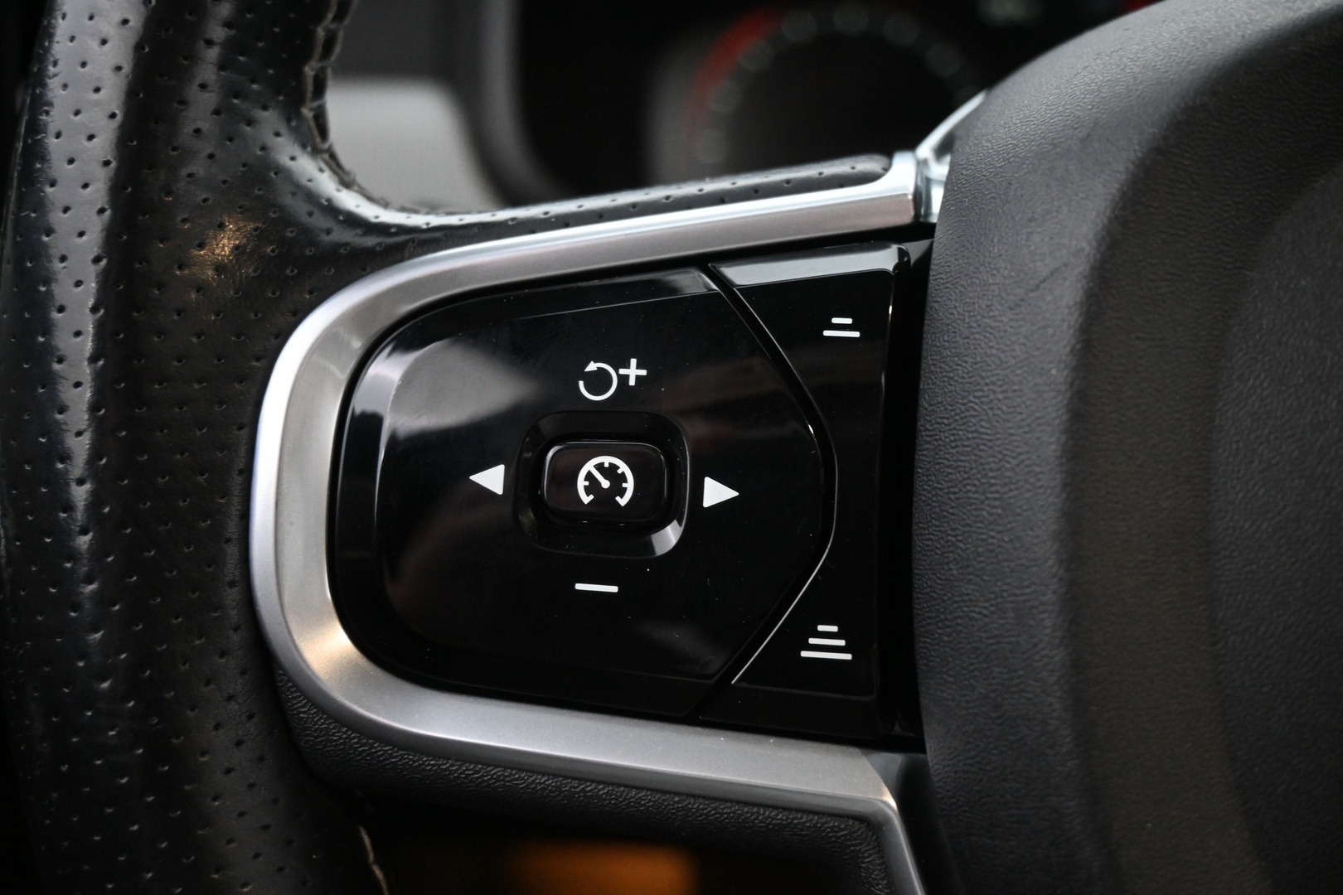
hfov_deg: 53.1
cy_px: 448
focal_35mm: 36
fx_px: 1343
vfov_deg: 36.9
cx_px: 672
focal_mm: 24
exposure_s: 1/40
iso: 3200
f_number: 4.2
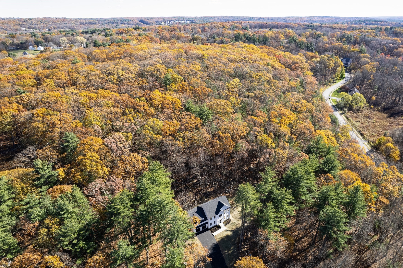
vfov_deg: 57.2
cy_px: 134
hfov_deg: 78.6
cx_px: 202
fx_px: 246
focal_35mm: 22
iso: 150
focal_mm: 8.38
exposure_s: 1/1000
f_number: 2.8
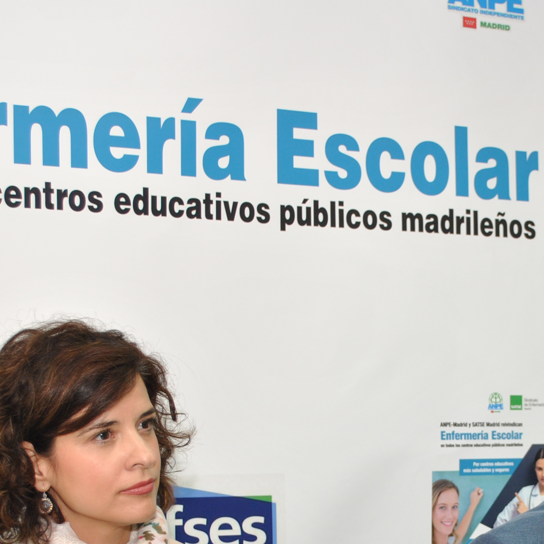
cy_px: 467
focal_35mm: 89
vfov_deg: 19.2
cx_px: 415
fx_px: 1582
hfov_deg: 19.4
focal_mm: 26
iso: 200
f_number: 4.2
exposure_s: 1/60
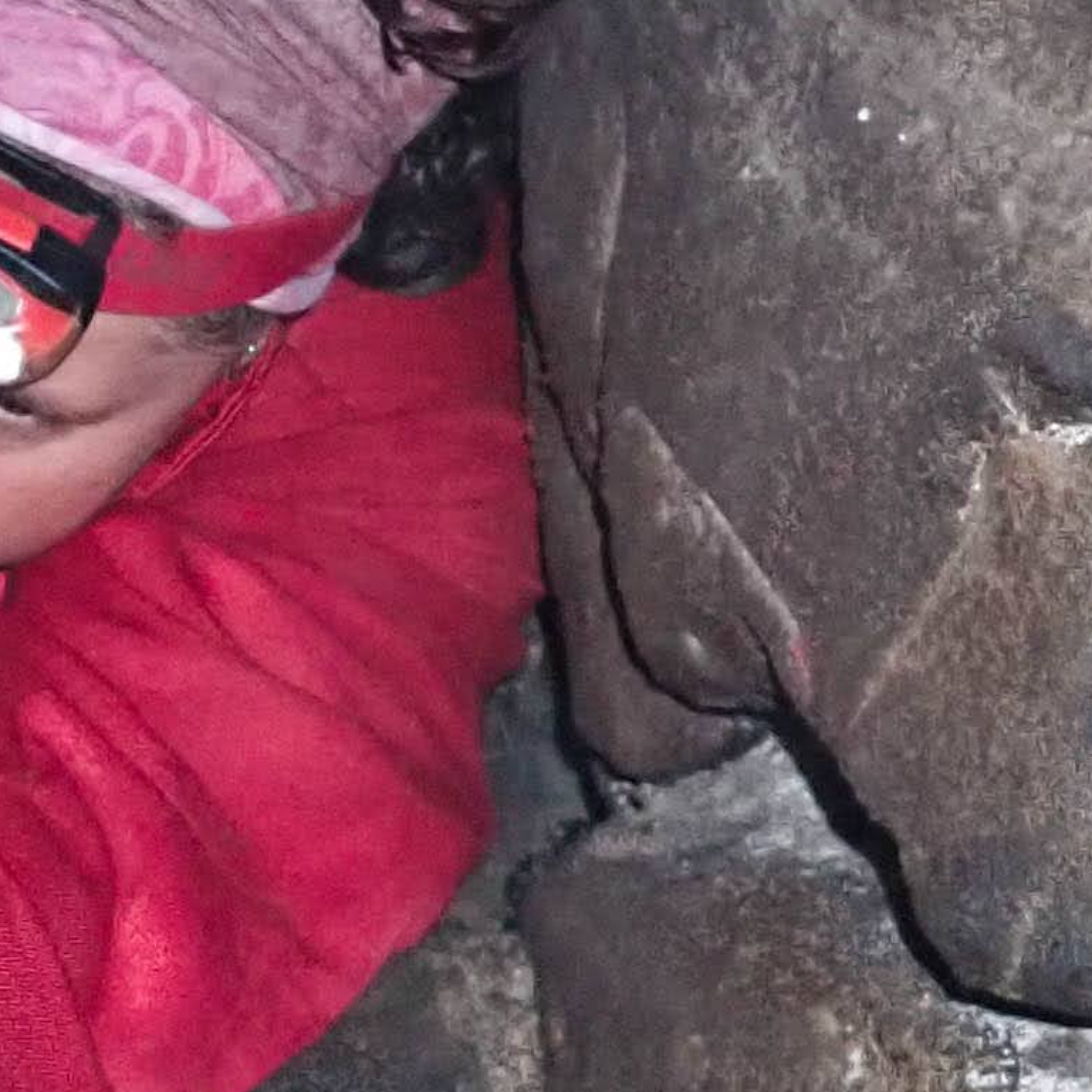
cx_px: -146
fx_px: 4104
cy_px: 284
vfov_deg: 15.1
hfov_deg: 14.7
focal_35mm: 115
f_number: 5.6
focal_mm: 4.5
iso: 800
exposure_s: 1/30
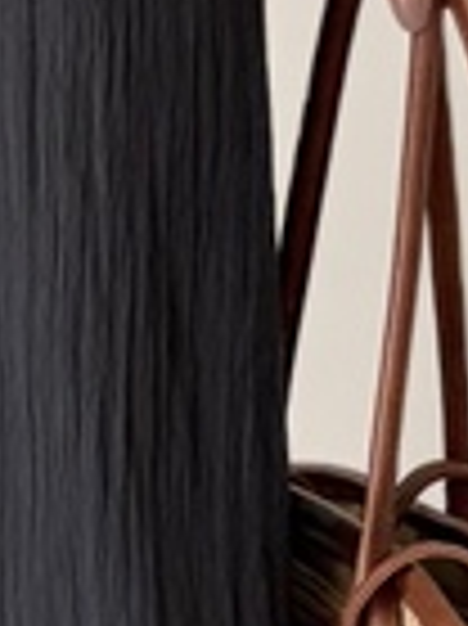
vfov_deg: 10.6
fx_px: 3376
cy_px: 306
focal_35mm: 187
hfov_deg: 7.7
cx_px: -338
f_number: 1.6
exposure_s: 1/87
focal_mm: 5.96
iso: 125
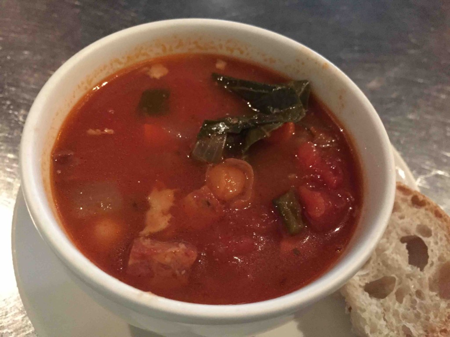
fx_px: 377
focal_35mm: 29
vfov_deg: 48.2
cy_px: 168
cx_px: 225
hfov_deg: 61.7
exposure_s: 1/15
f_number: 2.2
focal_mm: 4.15
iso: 1000
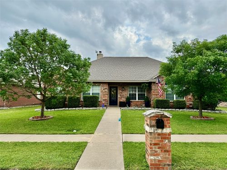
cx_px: 114
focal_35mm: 24
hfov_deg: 71.6
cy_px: 85
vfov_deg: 56.8
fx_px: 157
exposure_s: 1/1637
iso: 80
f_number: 1.78
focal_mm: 6.76
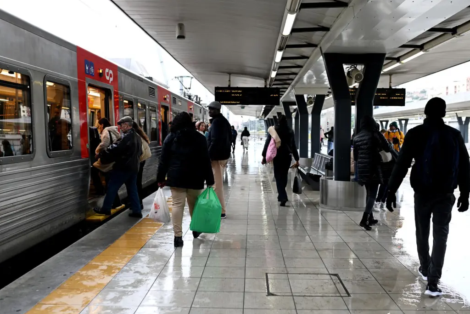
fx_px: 535
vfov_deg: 32.6
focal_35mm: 41
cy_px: 149
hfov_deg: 47.4
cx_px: 242
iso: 800
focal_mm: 35
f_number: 3.2
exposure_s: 1/500
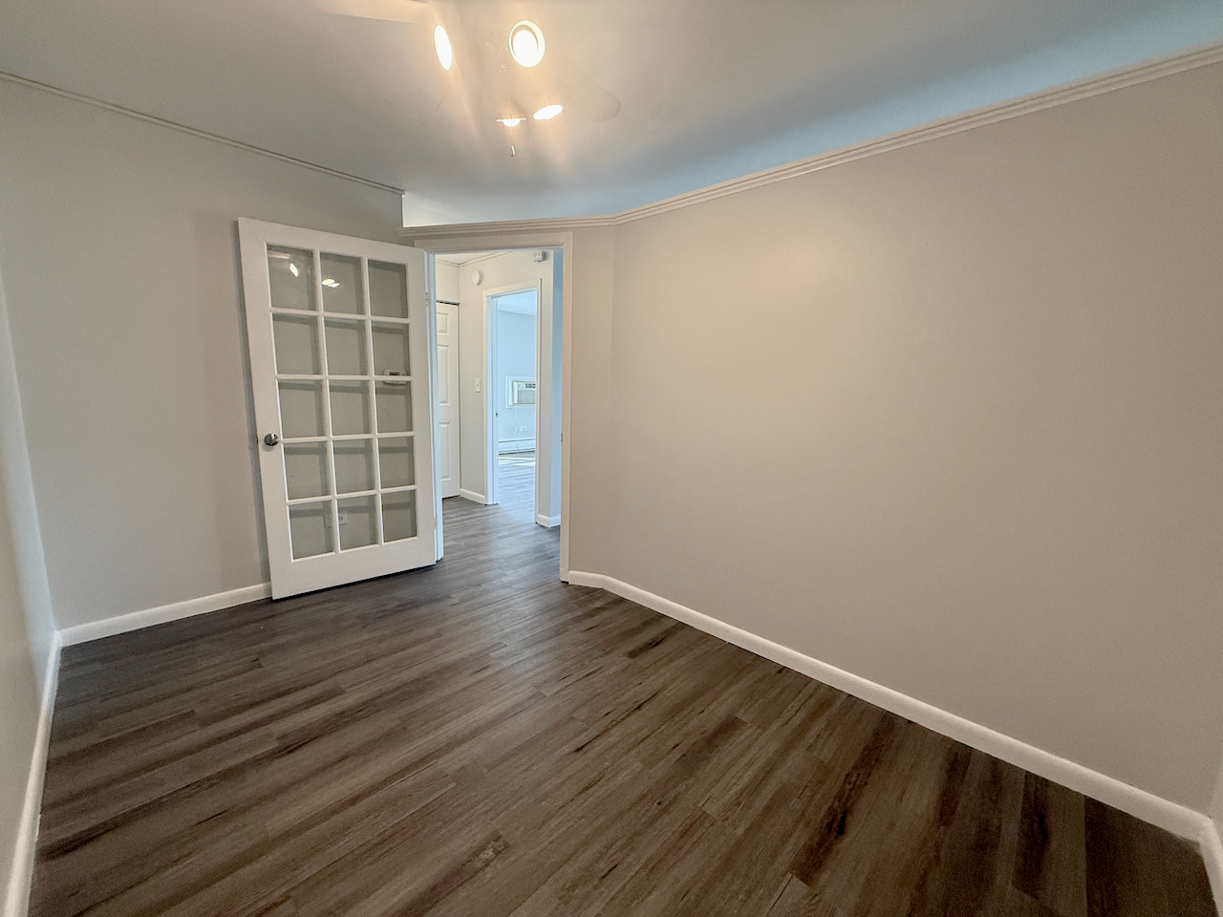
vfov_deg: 85.7
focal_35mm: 14
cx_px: 612
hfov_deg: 102.1
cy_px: 458
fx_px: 495
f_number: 2.2
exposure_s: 1/120
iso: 320
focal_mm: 2.22
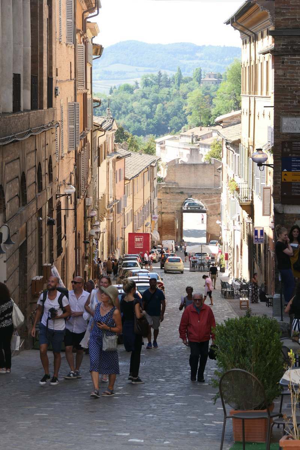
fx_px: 1312
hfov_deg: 13.0
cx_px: 150
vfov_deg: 19.5
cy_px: 225
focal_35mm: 105
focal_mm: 38.4
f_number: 4.2
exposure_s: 1/250
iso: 125
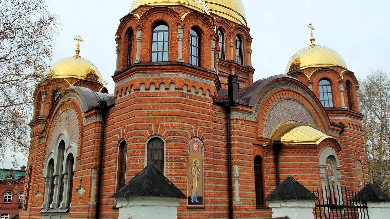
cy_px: 84
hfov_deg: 52.8
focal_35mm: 38
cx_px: 195
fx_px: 393
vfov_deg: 31.1
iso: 80
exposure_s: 1/320
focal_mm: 6
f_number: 3.6
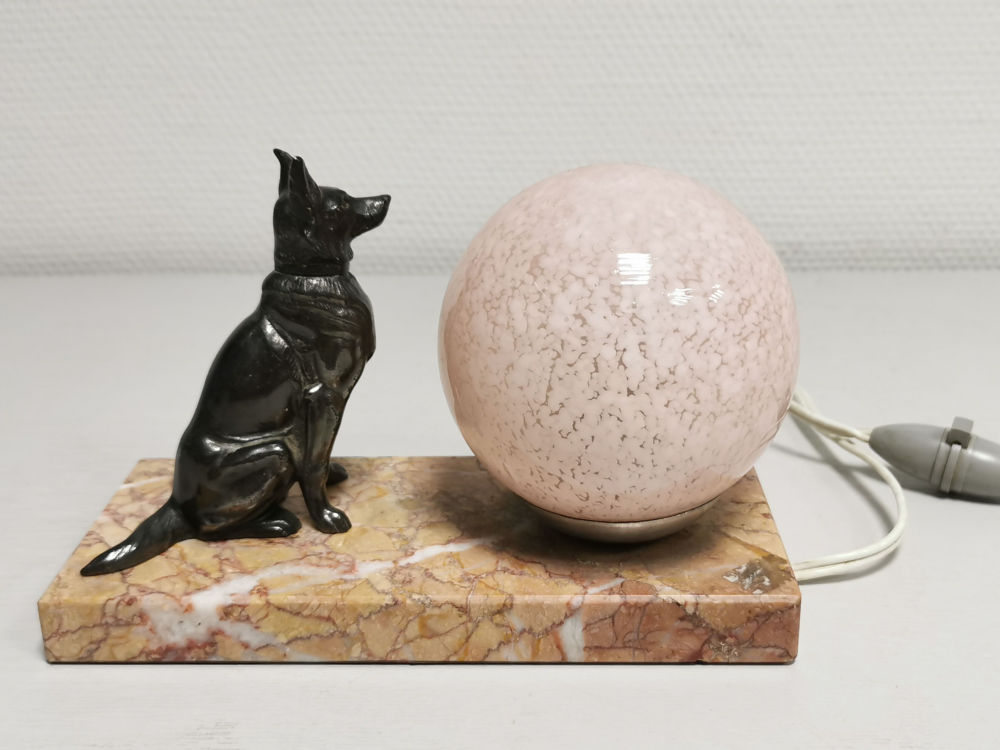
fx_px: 1213
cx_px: 500
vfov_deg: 34.3
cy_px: 375
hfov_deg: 44.8
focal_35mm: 42
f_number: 1.8
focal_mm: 5.58
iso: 125
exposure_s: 1/50
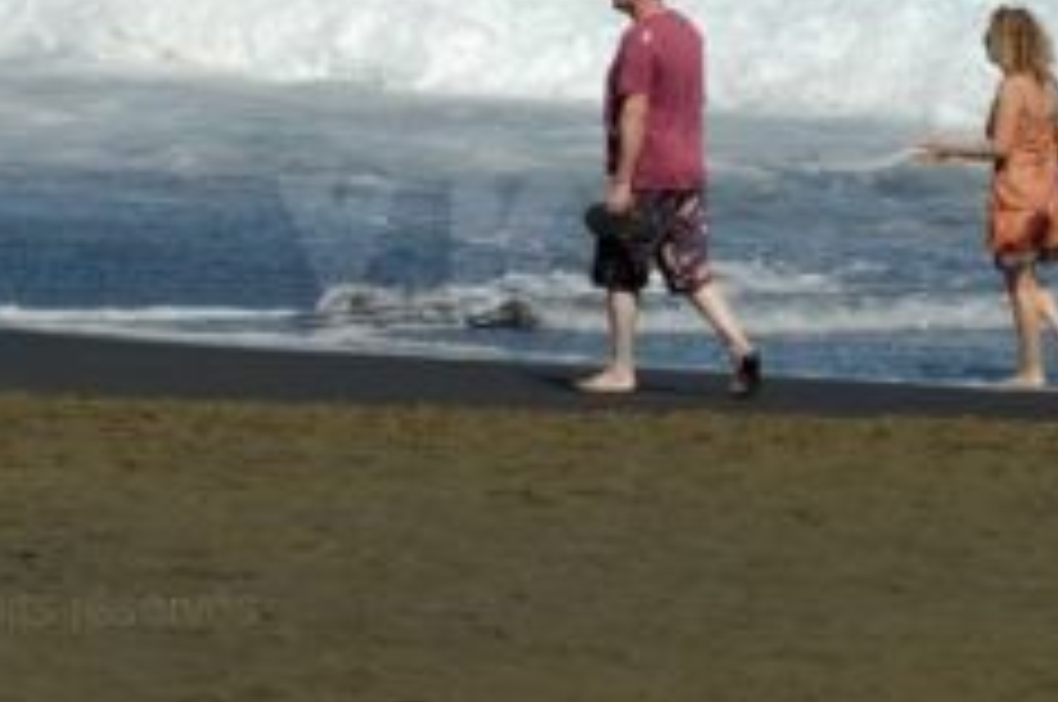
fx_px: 26942
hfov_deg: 2.2
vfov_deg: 1.5
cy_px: -297
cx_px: -405
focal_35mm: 918
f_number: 8
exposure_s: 1/1250
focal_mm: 180
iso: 200
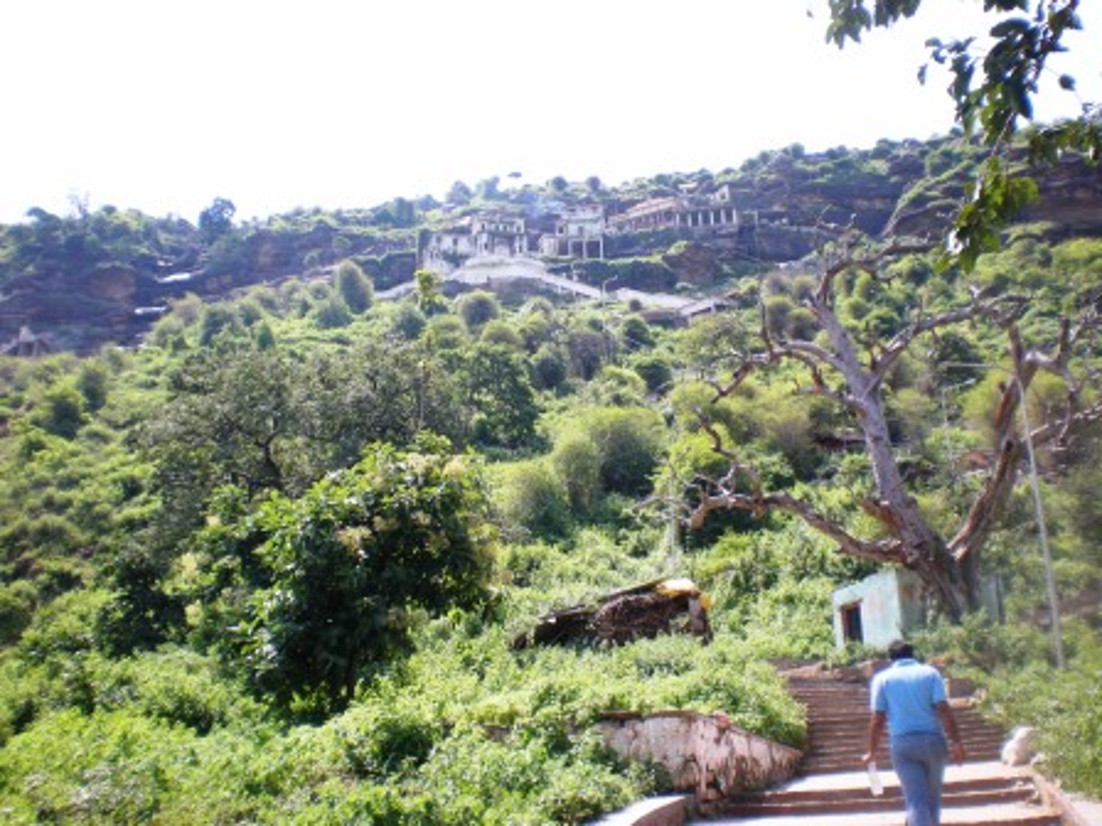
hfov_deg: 49.0
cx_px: 551
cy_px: 413
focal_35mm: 38
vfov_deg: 37.7
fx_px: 1210
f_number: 4.6
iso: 64
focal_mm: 6.3
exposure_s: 1/166
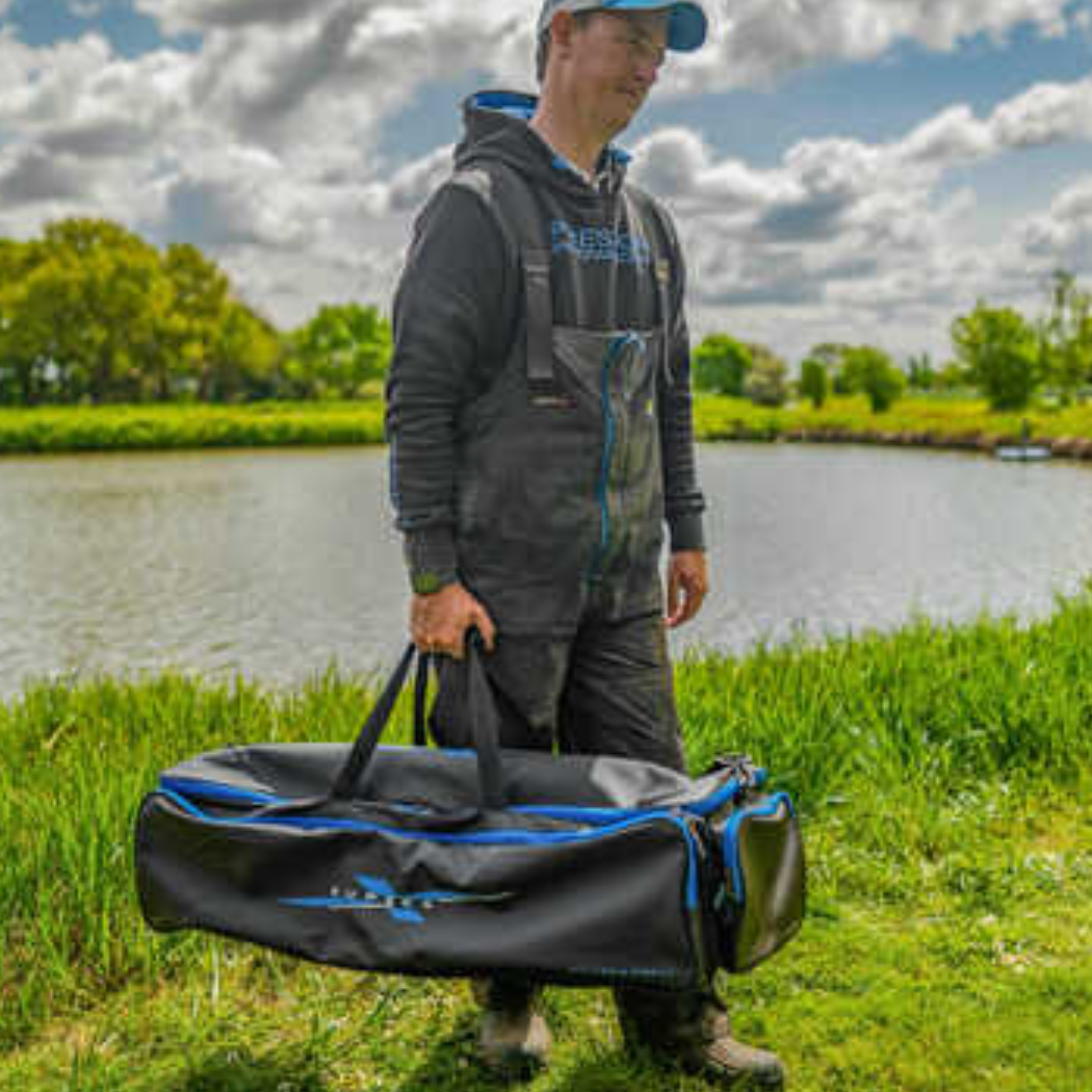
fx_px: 1249
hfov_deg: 47.2
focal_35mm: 35
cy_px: 593
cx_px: 590
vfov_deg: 47.2
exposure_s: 1/500
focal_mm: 24
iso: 100
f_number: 1.4
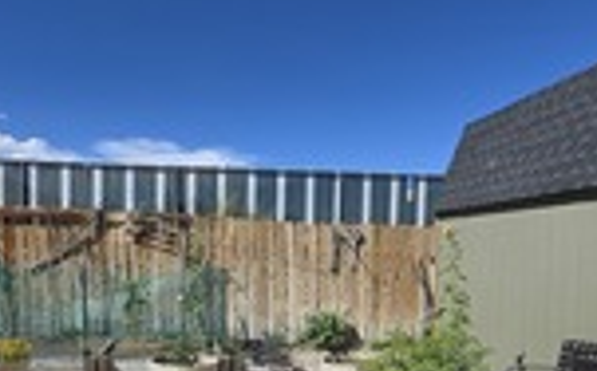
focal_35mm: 32
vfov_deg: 38.1
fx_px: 520
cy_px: 290
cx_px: 261
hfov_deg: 59.5
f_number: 2.2
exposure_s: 1/1723
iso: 25
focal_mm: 1.7
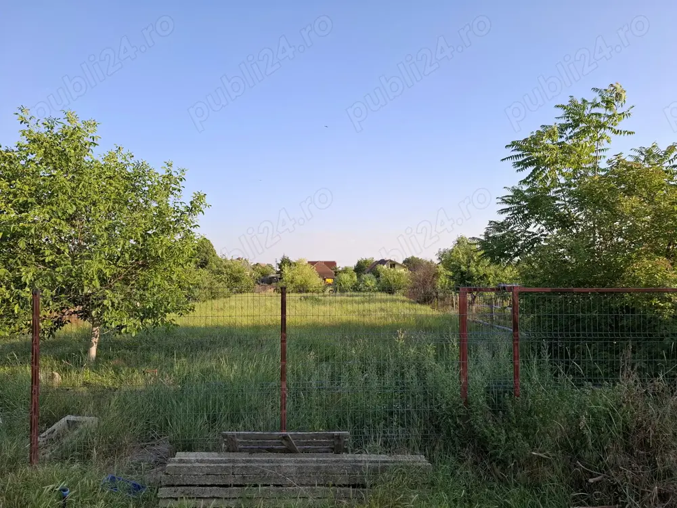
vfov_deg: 58.9
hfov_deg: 73.9
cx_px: 338
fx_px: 450
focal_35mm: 23
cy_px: 254
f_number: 1.8
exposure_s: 1/709
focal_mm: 5.54
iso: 50
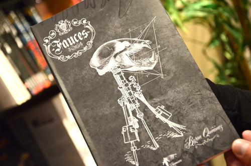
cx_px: 126
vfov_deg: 18.1
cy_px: 83
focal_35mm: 75
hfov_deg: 27.0
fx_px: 522
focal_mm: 50
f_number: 5
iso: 2000
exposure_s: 1/25
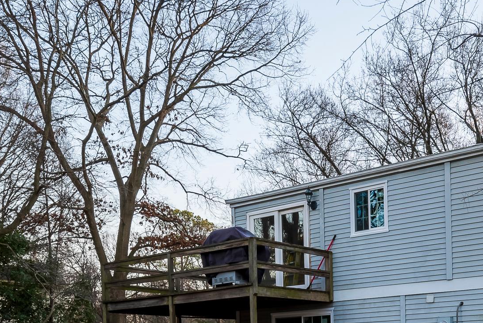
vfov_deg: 28.6
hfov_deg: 42.4
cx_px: 357
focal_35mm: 45
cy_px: 299
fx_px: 604
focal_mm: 24
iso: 320
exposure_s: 1/25
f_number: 16
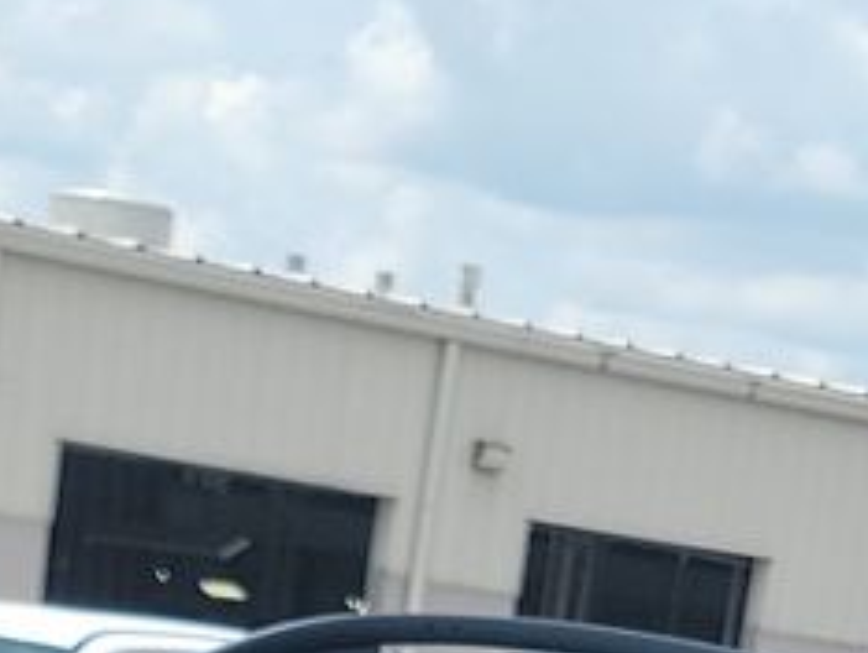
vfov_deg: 7.6
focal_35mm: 164
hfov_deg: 12.0
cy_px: 2130
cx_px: 226
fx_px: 4117
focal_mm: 6.7
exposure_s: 1/708
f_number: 1.8
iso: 50
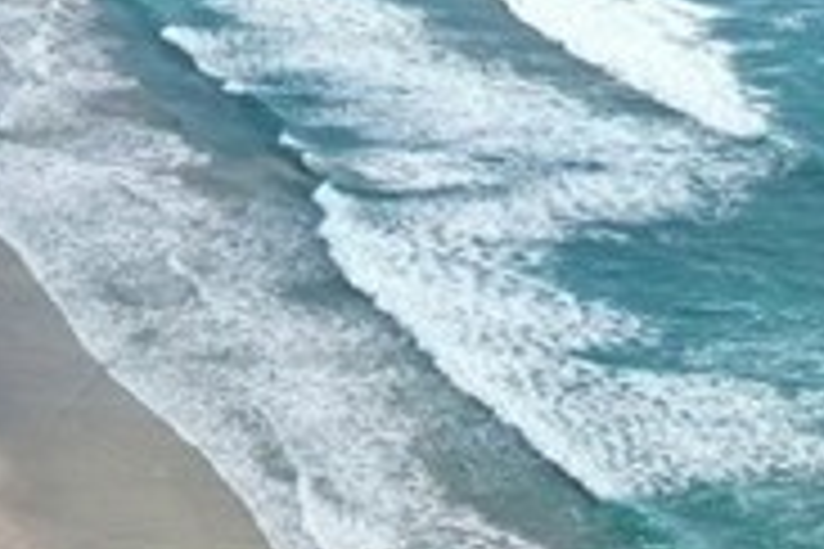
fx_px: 2815
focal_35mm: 123
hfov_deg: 15.0
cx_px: -540
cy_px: -396
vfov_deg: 10.6
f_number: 2.8
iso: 100
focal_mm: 8.38
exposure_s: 1/2000
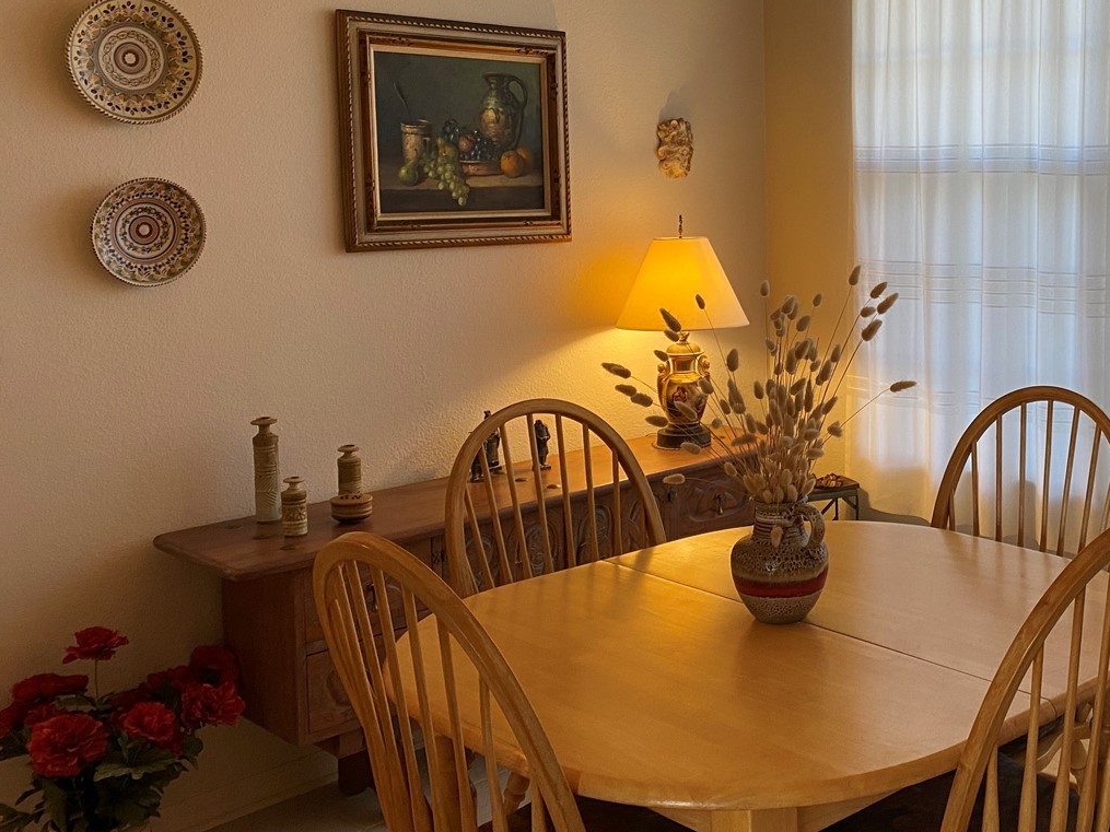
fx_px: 1315
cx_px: 846
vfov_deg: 34.9
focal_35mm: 41
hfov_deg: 44.1
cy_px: 298
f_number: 1.8
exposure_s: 1/60
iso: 80
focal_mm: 4.25
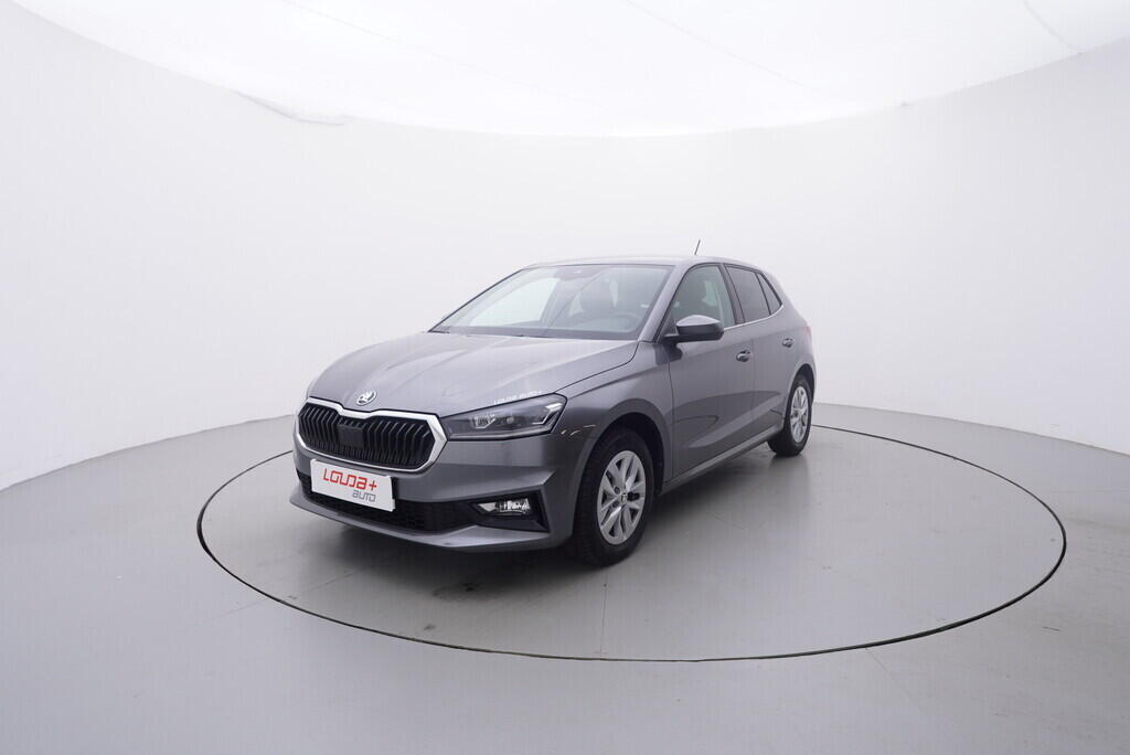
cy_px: 378
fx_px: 707
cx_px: 565
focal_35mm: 22
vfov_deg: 56.2
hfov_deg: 77.3
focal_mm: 15
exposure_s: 1/80
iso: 200
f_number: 5
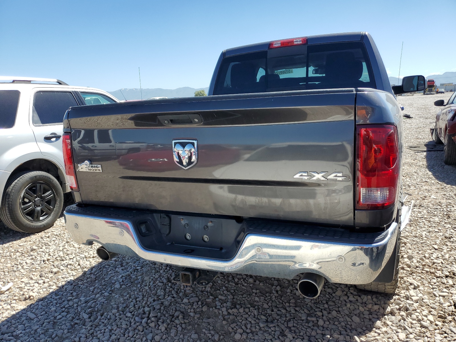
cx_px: 228
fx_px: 343
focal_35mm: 26
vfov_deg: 53.1
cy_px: 171
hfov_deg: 67.3
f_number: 1.5
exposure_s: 1/2500
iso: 50
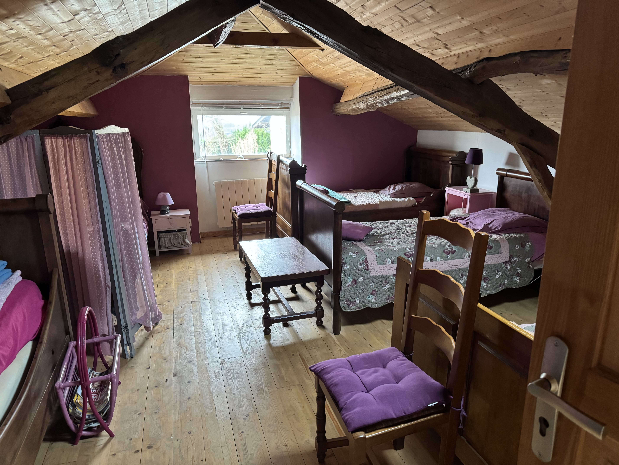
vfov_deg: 56.8
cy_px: 232
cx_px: 310
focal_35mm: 24
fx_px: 429
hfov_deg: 71.6
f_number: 1.78
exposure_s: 1/60
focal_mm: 6.86
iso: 640
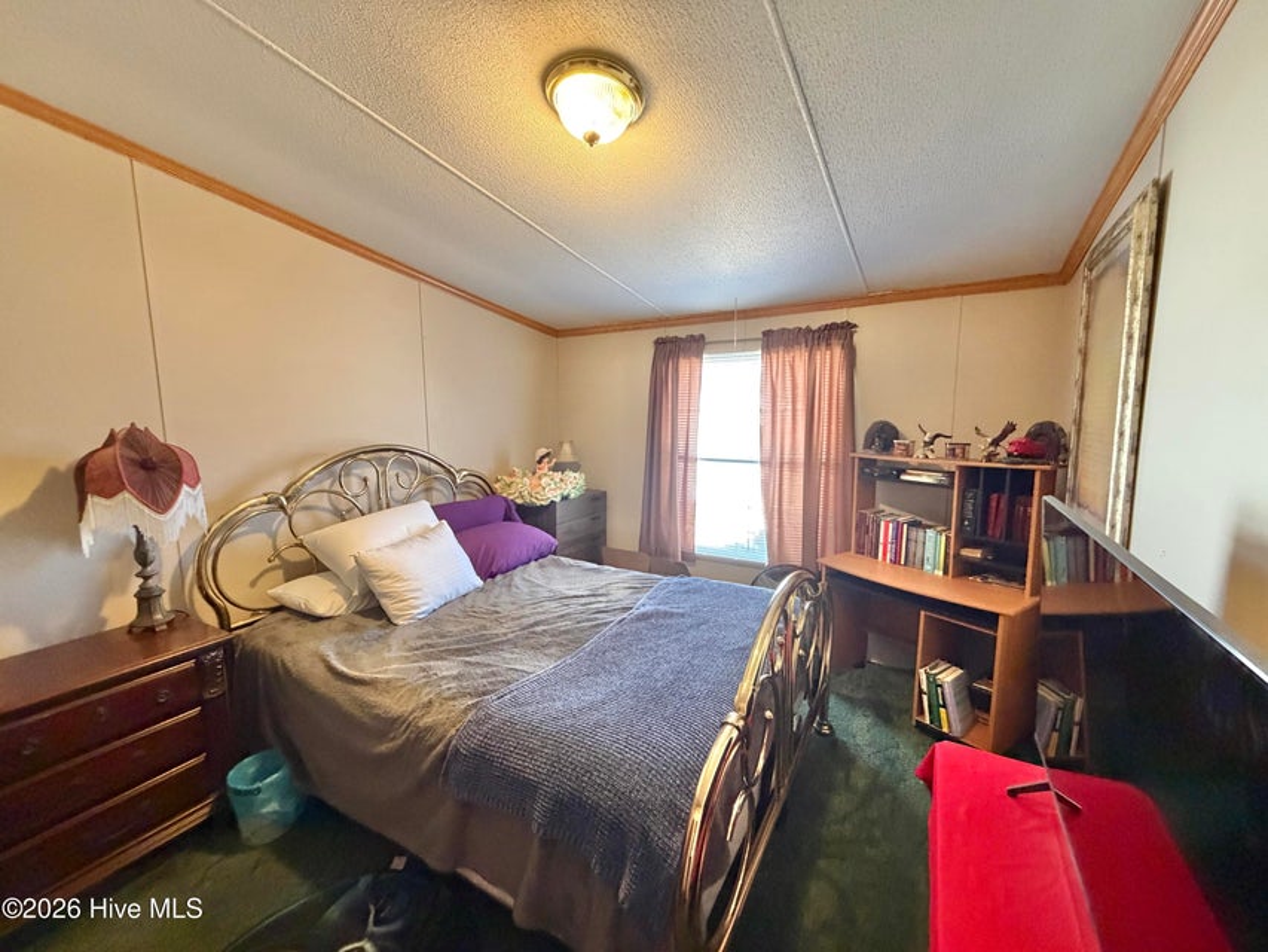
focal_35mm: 14
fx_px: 513
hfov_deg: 102.1
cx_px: 634
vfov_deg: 85.7
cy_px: 476
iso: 640
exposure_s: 1/60
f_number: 2.2
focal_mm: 2.22
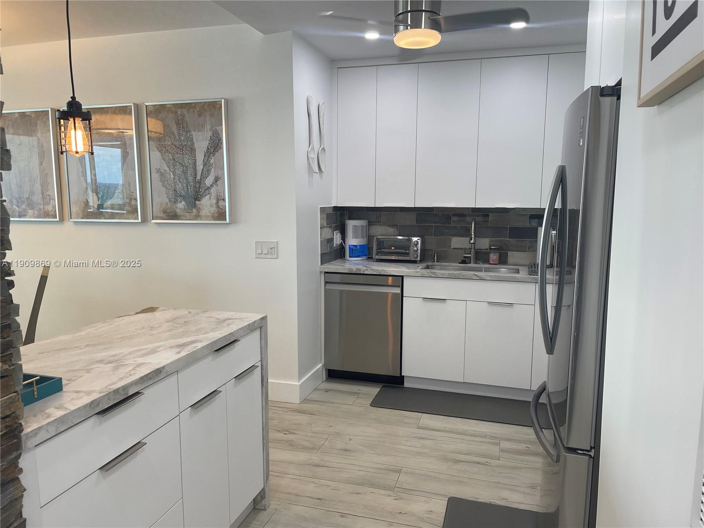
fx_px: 529
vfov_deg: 53.1
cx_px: 352
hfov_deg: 67.3
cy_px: 264
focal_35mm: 26
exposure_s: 1/120
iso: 64
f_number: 1.6
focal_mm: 4.2
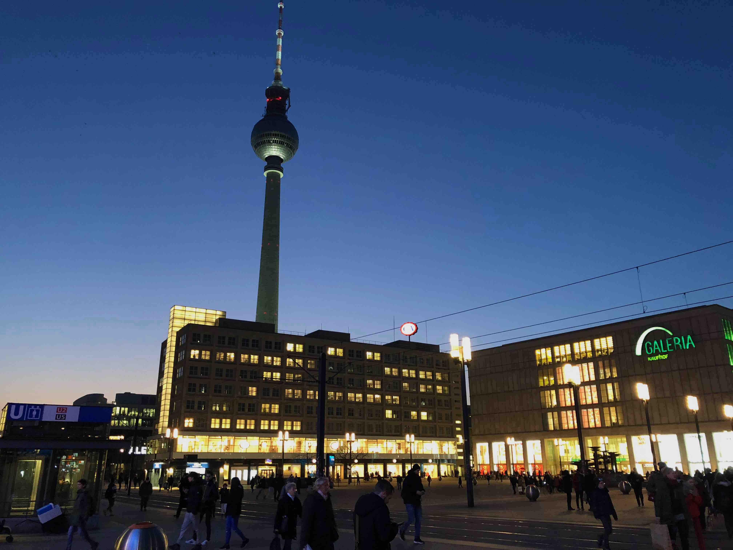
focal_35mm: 28
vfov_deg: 49.7
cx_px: 366
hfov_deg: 63.4
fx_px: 593
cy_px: 275
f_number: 1.8
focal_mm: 4
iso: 100
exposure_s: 1/17
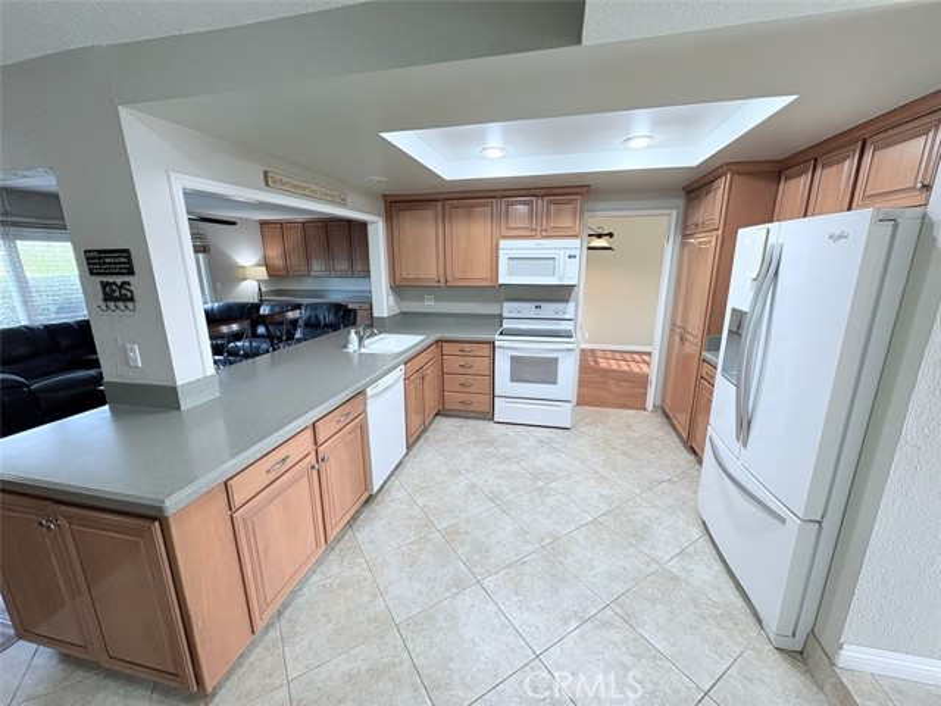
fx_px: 381
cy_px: 353
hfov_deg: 102.1
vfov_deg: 85.7
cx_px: 470
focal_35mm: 14
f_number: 2.2
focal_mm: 2.22
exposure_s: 1/60
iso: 125
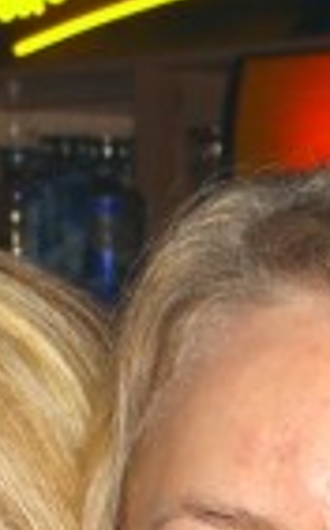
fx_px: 4926
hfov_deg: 3.8
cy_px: 883
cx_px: 15
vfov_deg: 6.0
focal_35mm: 342
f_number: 3.6
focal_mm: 11.8
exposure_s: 1/60
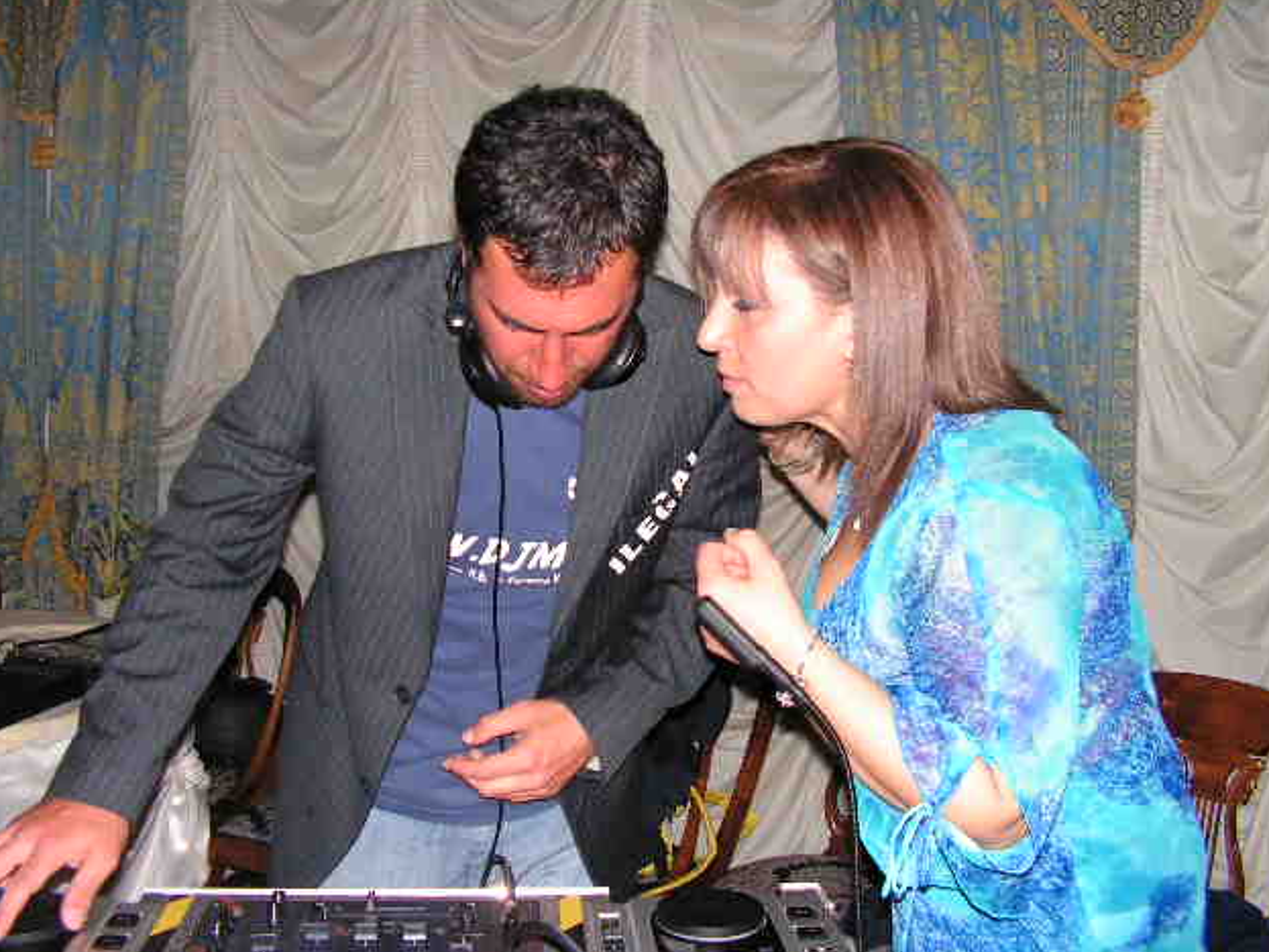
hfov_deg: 50.1
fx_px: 1356
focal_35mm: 37
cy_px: 479
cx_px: 642
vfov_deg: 38.7
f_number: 3.2
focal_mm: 6
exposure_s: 1/40
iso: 200
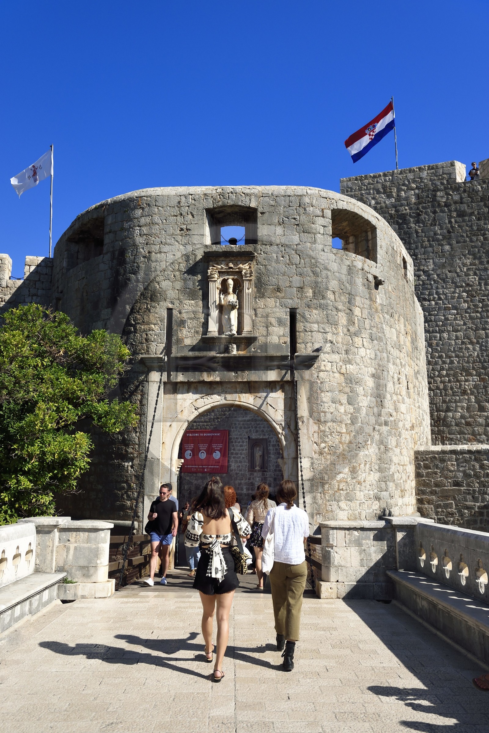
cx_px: 244
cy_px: 366
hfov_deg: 46.4
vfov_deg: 65.5
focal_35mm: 28
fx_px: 571
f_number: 9
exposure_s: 1/800
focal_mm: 28
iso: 200
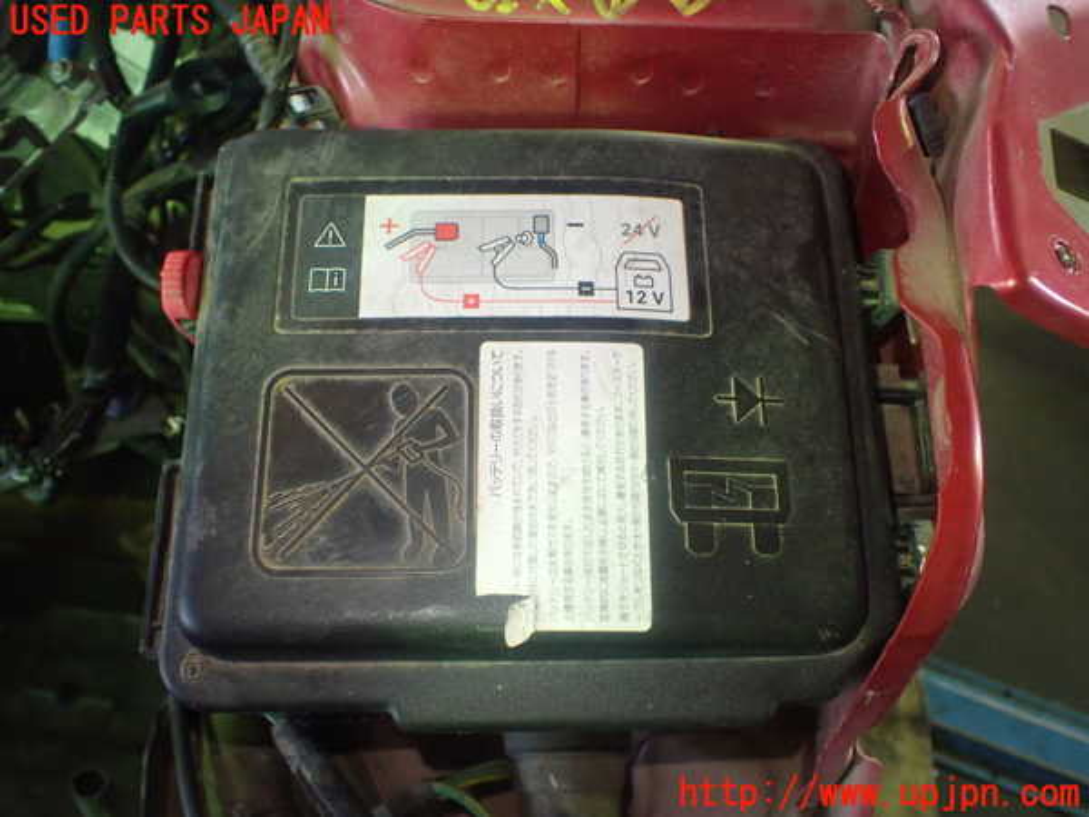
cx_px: 544
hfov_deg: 60.0
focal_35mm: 30
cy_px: 408
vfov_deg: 46.8
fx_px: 944
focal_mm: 5.4
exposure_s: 1/80
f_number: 2.3
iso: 800
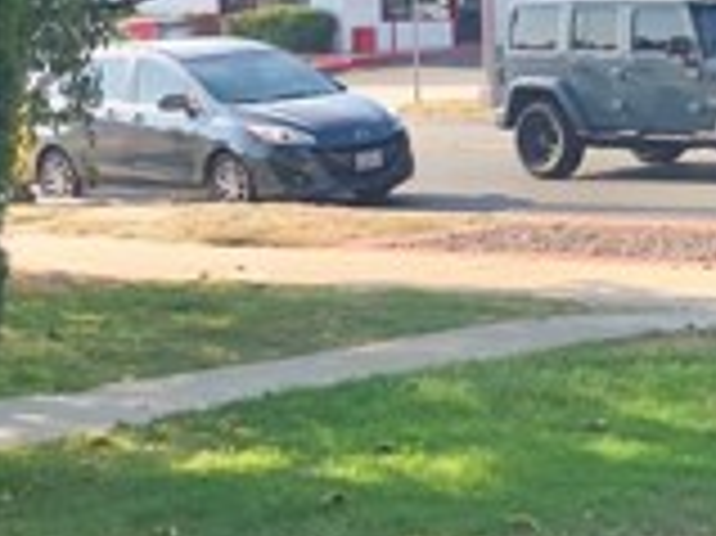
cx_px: 748
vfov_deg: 13.0
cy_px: 131
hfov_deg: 17.0
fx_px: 2336
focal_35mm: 113
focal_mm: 4
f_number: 1.8
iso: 20
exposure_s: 1/889
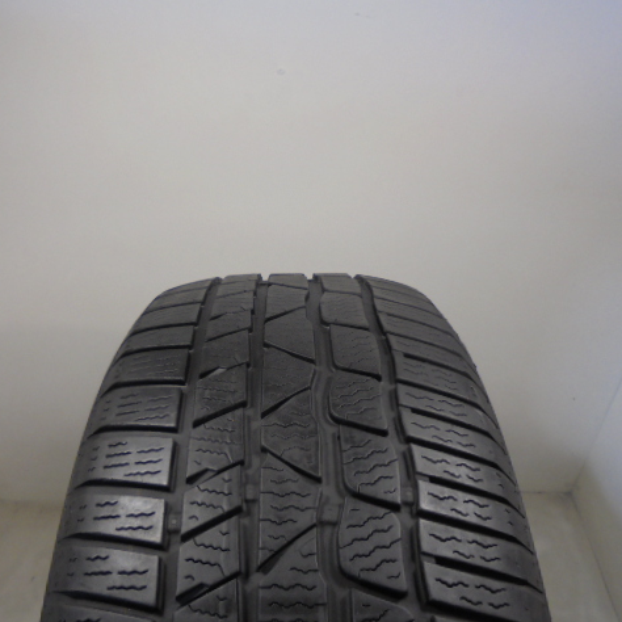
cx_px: 274
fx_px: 630
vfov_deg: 52.5
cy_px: 311
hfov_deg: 52.4
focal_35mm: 31
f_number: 3.5
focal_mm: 4.6
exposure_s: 1/30
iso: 100
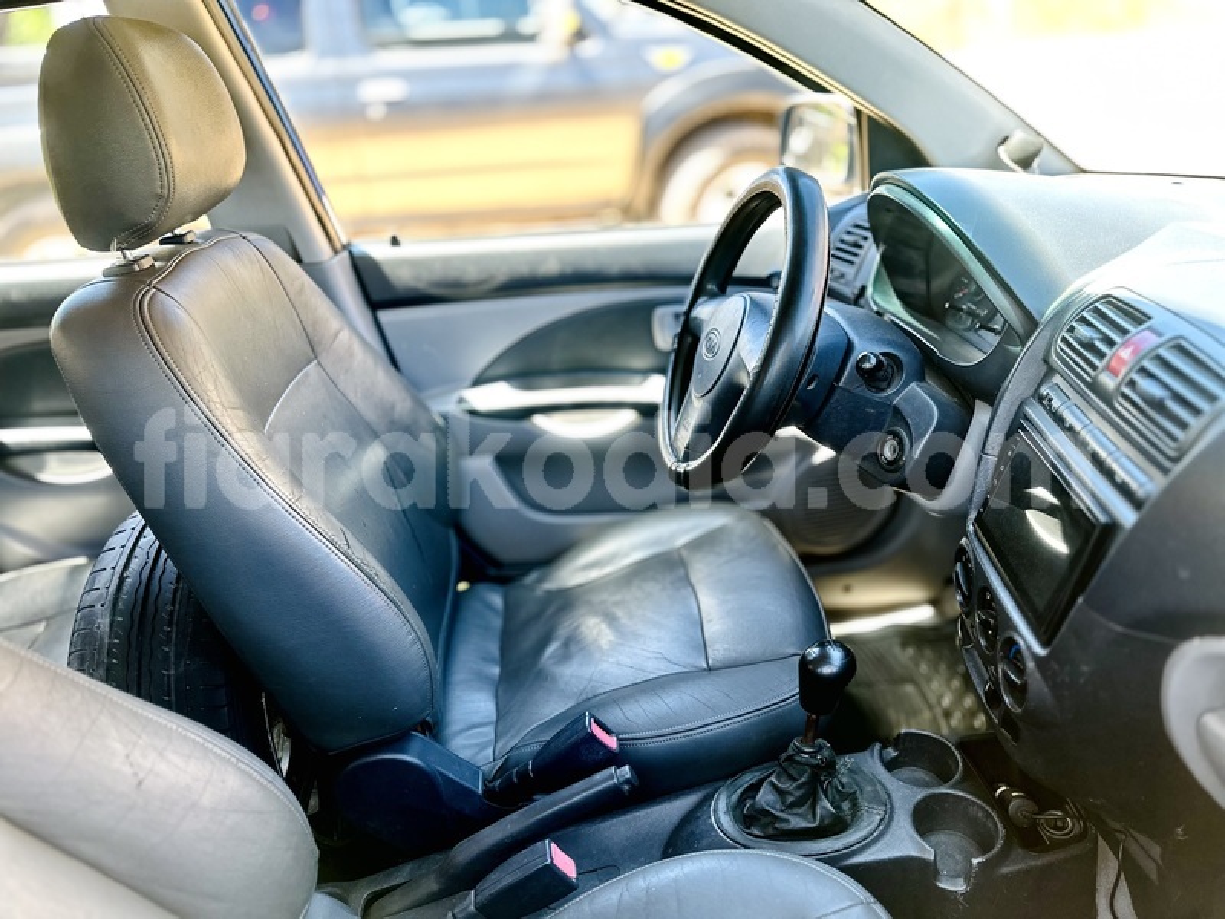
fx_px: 849
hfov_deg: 71.6
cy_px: 460
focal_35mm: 24
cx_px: 612
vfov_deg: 56.8
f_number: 1.78
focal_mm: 6.86
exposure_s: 1/118
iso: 250
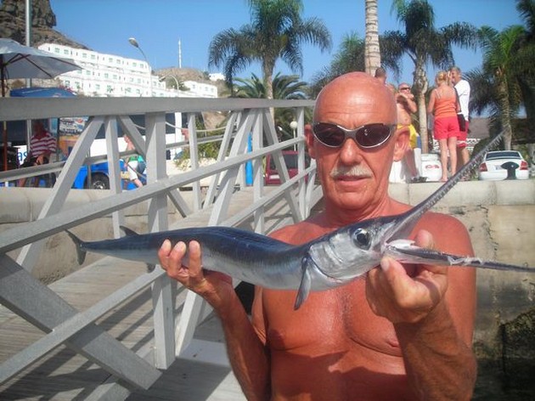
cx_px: 268
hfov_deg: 49.0
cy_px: 200
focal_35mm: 38
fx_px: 587
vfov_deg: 37.7
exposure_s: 1/177
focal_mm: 6.3
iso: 50
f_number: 6.4
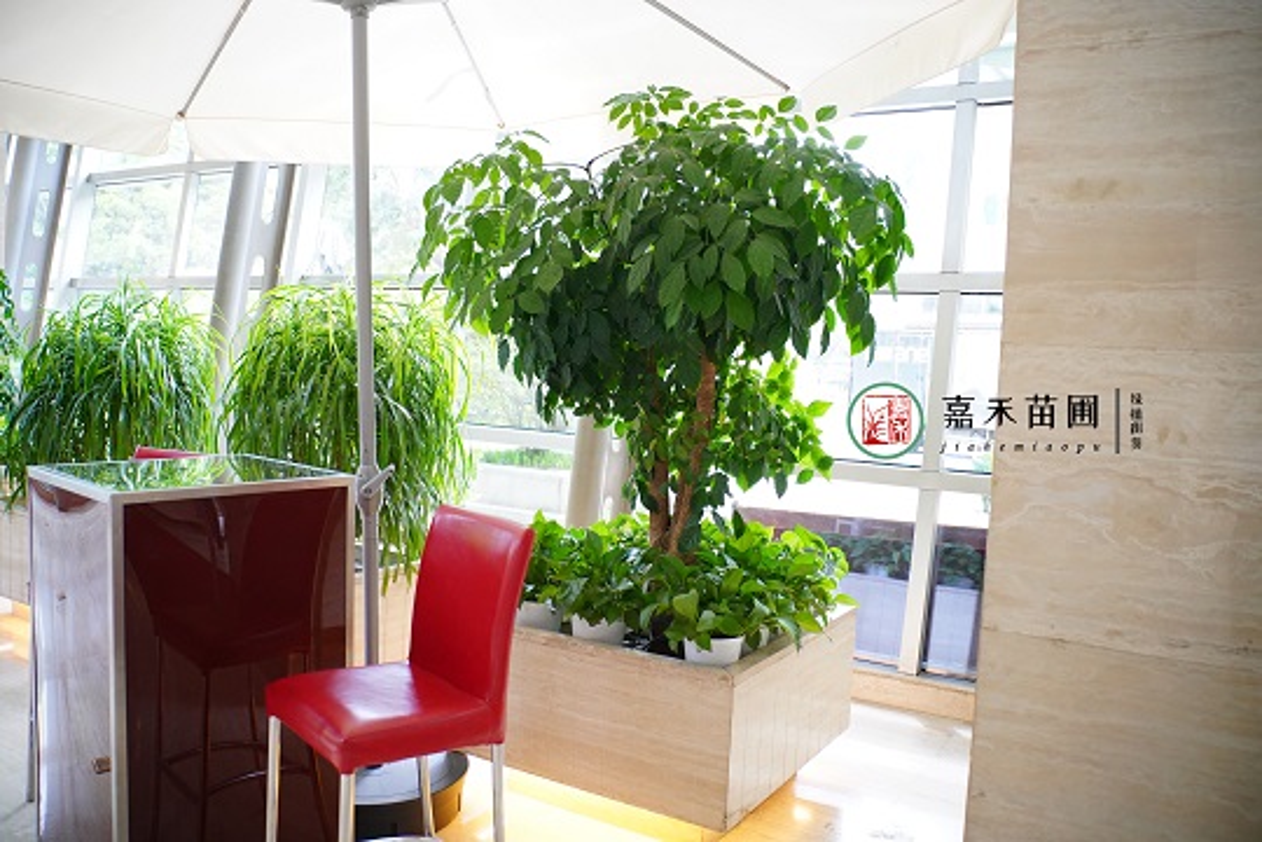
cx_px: 631
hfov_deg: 65.5
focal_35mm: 28
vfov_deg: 46.4
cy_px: 421
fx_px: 981
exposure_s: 1/400
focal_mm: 28
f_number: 2.8
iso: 3200
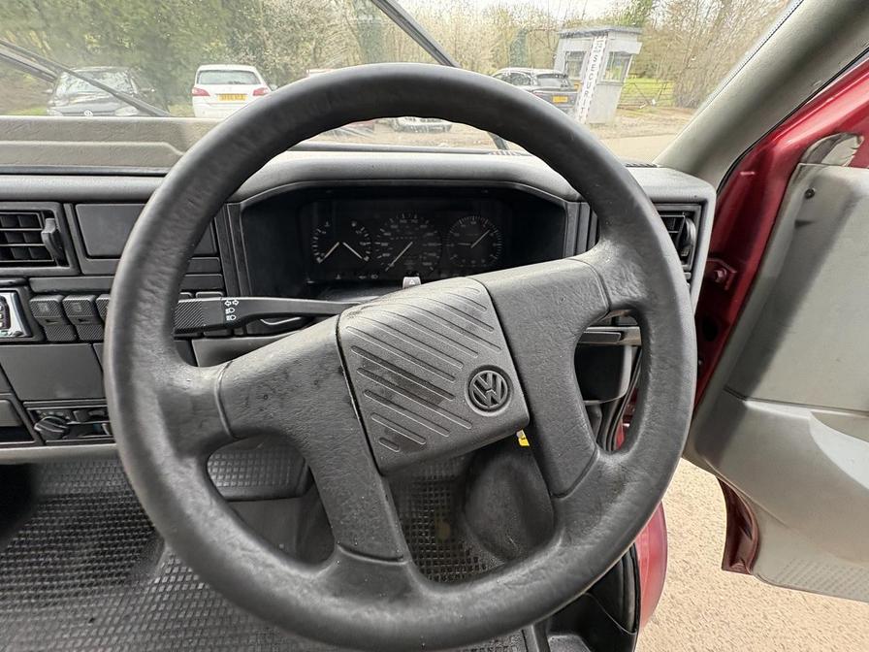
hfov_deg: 102.1
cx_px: 434
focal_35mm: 14
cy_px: 326
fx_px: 351
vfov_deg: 85.7
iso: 125
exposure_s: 1/103
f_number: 2.2
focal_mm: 2.22
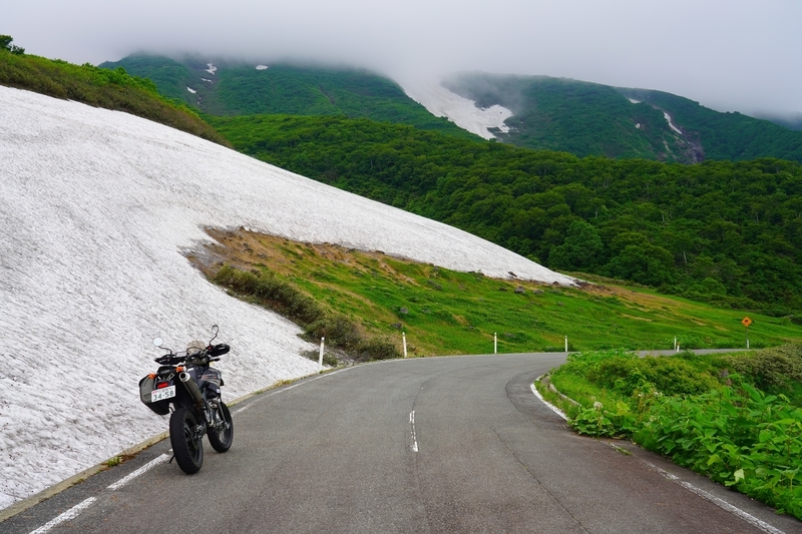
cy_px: 267
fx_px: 846
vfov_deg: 35.0
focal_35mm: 38
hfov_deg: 50.7
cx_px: 401
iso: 100
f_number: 8
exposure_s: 1/50
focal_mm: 38
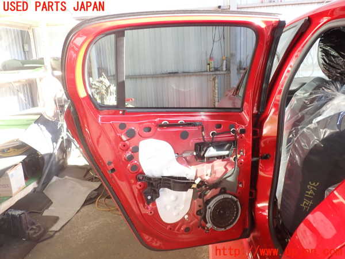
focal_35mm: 30
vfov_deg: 46.8
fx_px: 299
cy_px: 130
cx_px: 172
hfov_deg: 60.0
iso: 100
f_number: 2.3
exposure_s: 1/60
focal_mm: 5.4
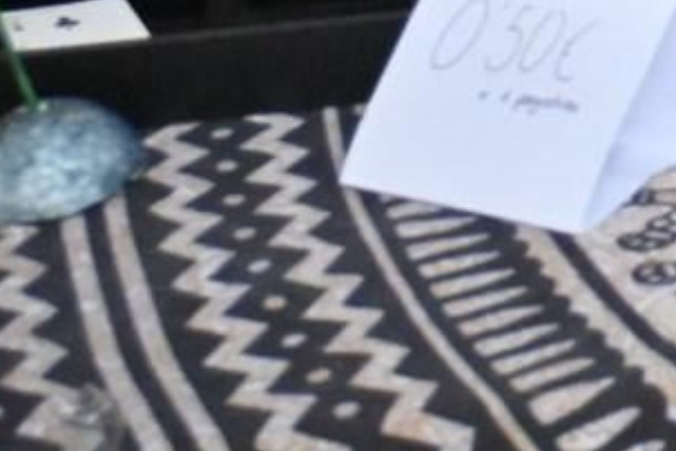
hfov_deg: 10.0
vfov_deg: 7.4
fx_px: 3267
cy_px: -662
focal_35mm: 174
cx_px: 1760
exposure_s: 1/250
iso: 4000
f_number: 4
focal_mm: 22
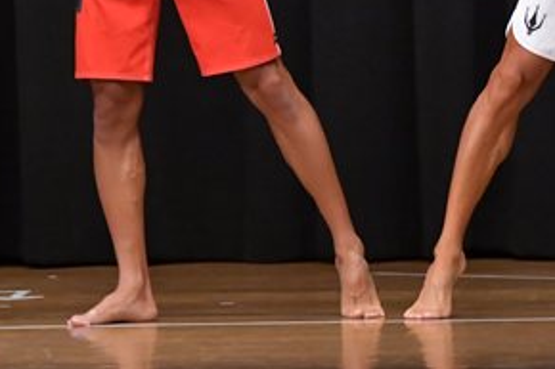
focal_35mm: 540
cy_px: -48
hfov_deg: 3.8
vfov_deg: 2.5
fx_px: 8320
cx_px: 265
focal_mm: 135
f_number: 5.6
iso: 6400
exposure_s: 1/400
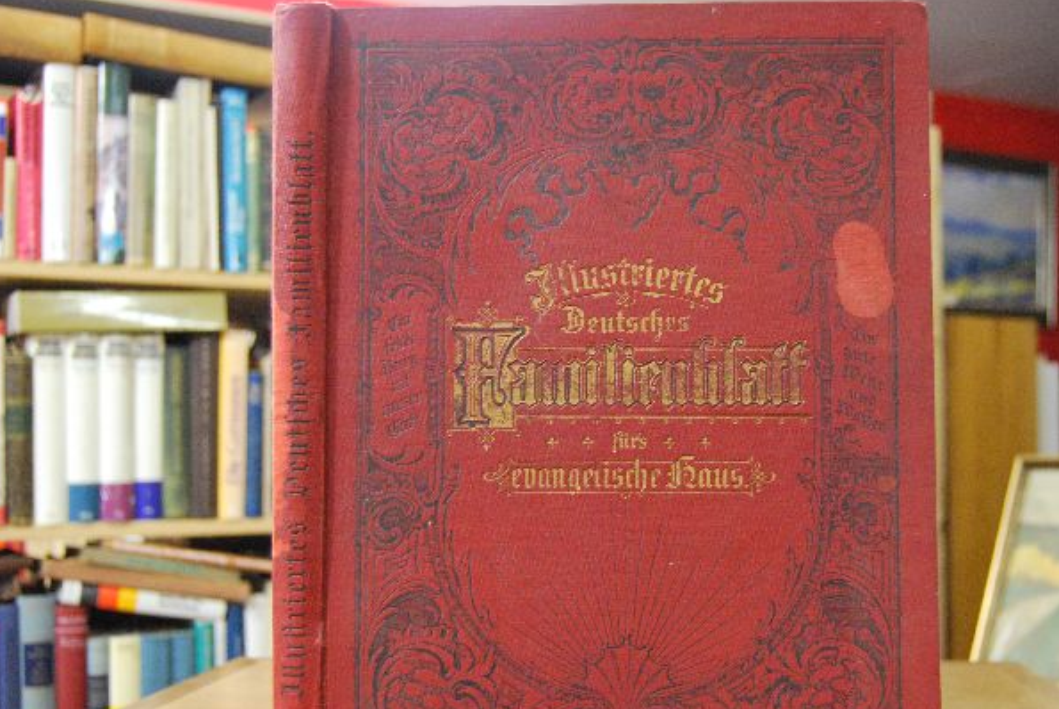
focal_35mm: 49
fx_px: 1443
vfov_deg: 27.5
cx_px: 620
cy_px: 435
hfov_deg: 40.2
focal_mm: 26
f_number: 4
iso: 1600
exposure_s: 1/25
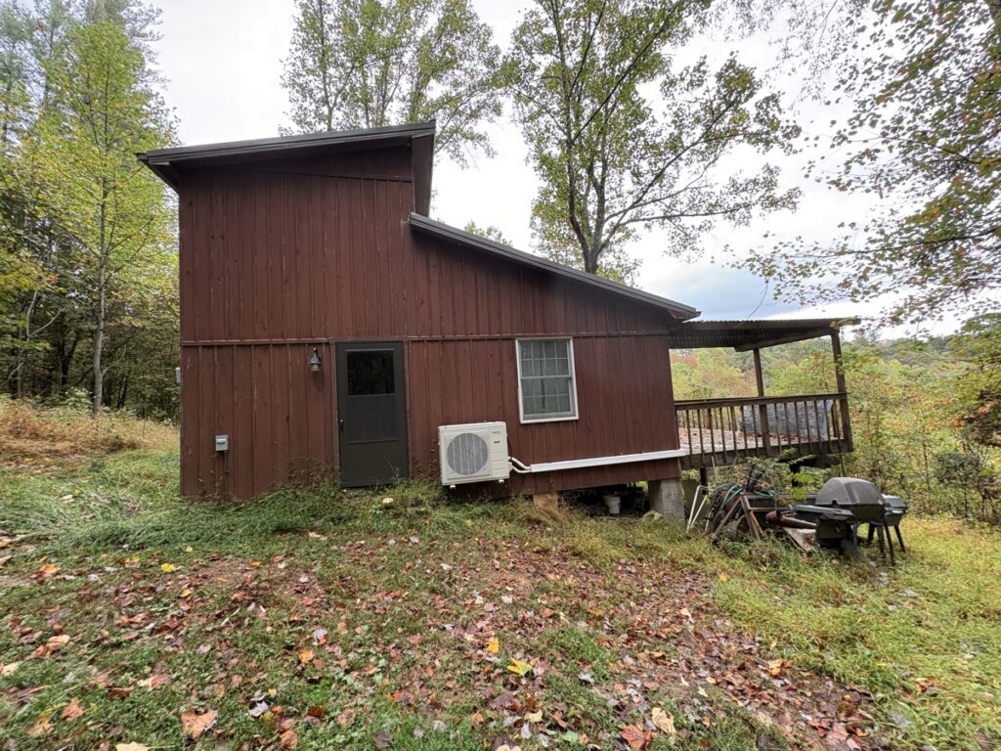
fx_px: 405
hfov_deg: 102.1
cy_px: 376
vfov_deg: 85.7
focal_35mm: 14
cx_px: 500
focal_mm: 2.22
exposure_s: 1/92
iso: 250
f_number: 2.2
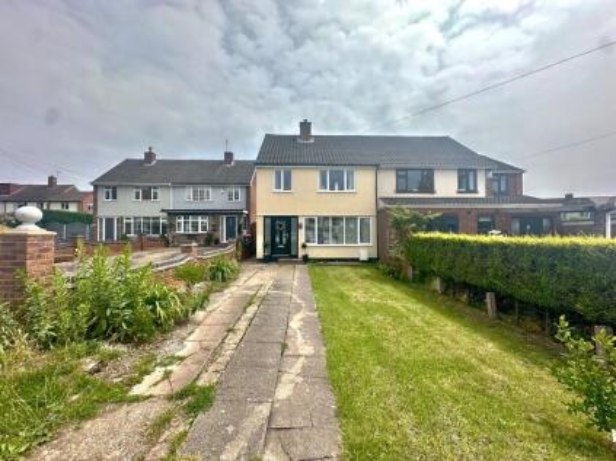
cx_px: 308
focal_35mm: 14
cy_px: 230
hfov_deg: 102.1
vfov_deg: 85.6
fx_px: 249
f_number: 2.2
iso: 50
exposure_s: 1/1595
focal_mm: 2.22
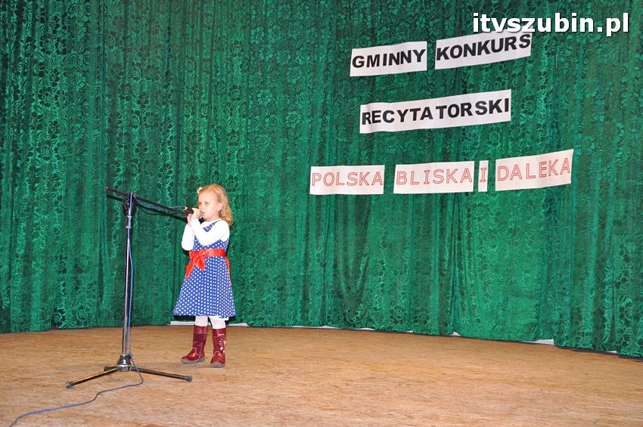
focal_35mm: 48
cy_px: 214
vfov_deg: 28.0
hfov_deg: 41.1
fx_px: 856
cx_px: 322
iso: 1250
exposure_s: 1/60
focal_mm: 32
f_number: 4.5
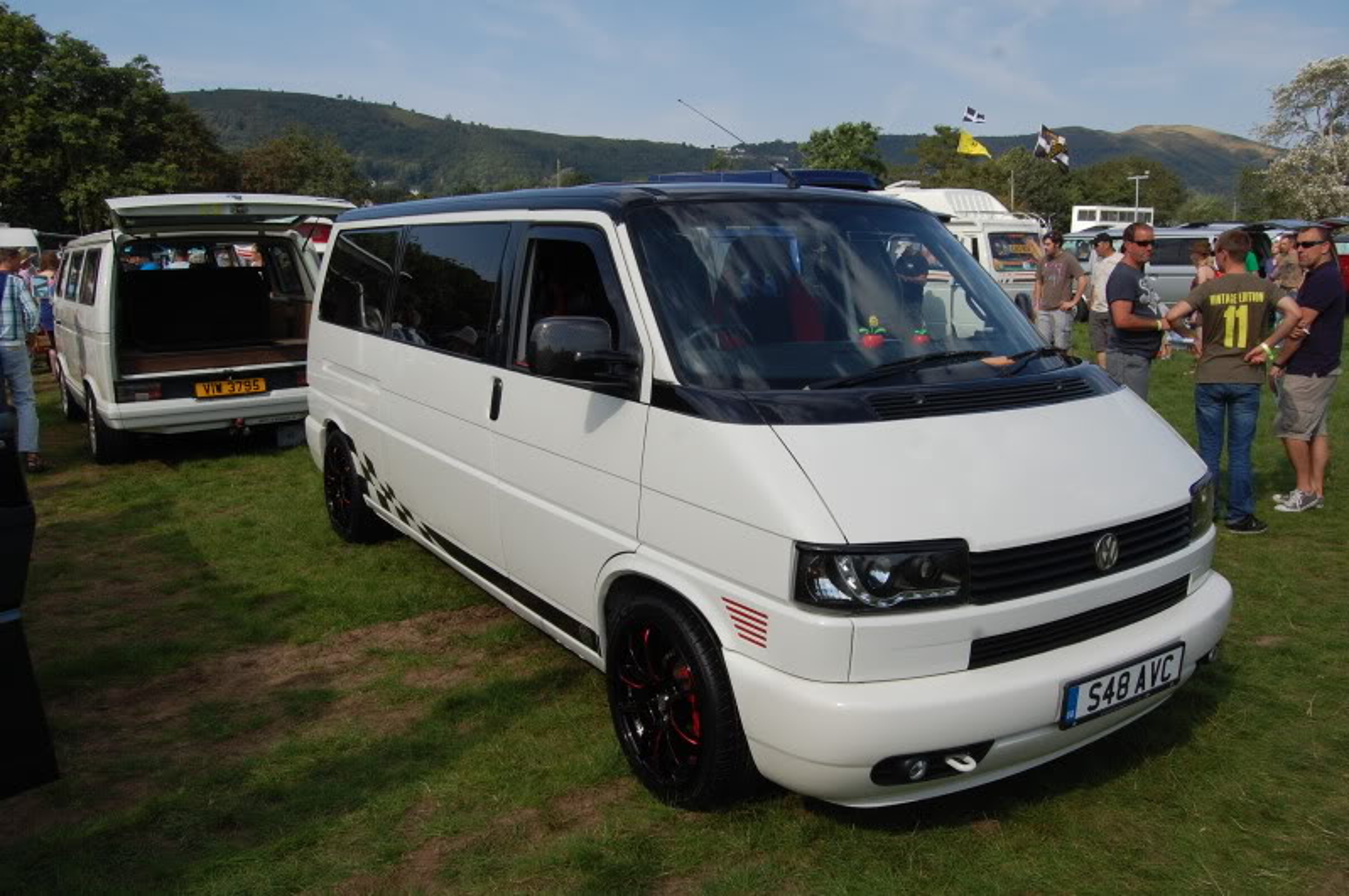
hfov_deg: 67.4
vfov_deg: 47.8
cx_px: 674
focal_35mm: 27
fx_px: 1011
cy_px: 448
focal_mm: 18
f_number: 10
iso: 200
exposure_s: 1/400
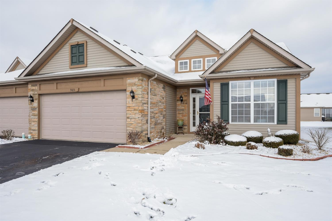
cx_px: 166
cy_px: 110
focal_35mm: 23
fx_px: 212
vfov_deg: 55.1
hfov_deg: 76.1
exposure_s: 1/160
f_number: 11
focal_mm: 23
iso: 200
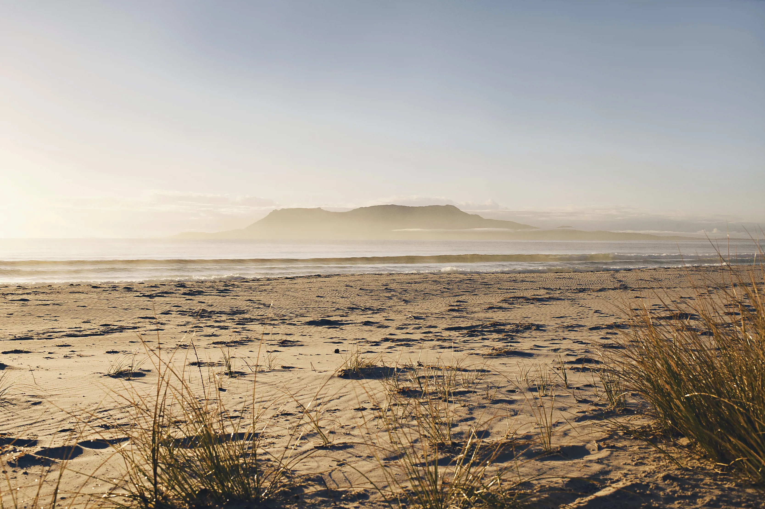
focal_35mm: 35
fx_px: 743
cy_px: 254
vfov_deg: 37.8
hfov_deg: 54.5
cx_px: 382
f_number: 11
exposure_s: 1/1000
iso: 500
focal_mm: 35
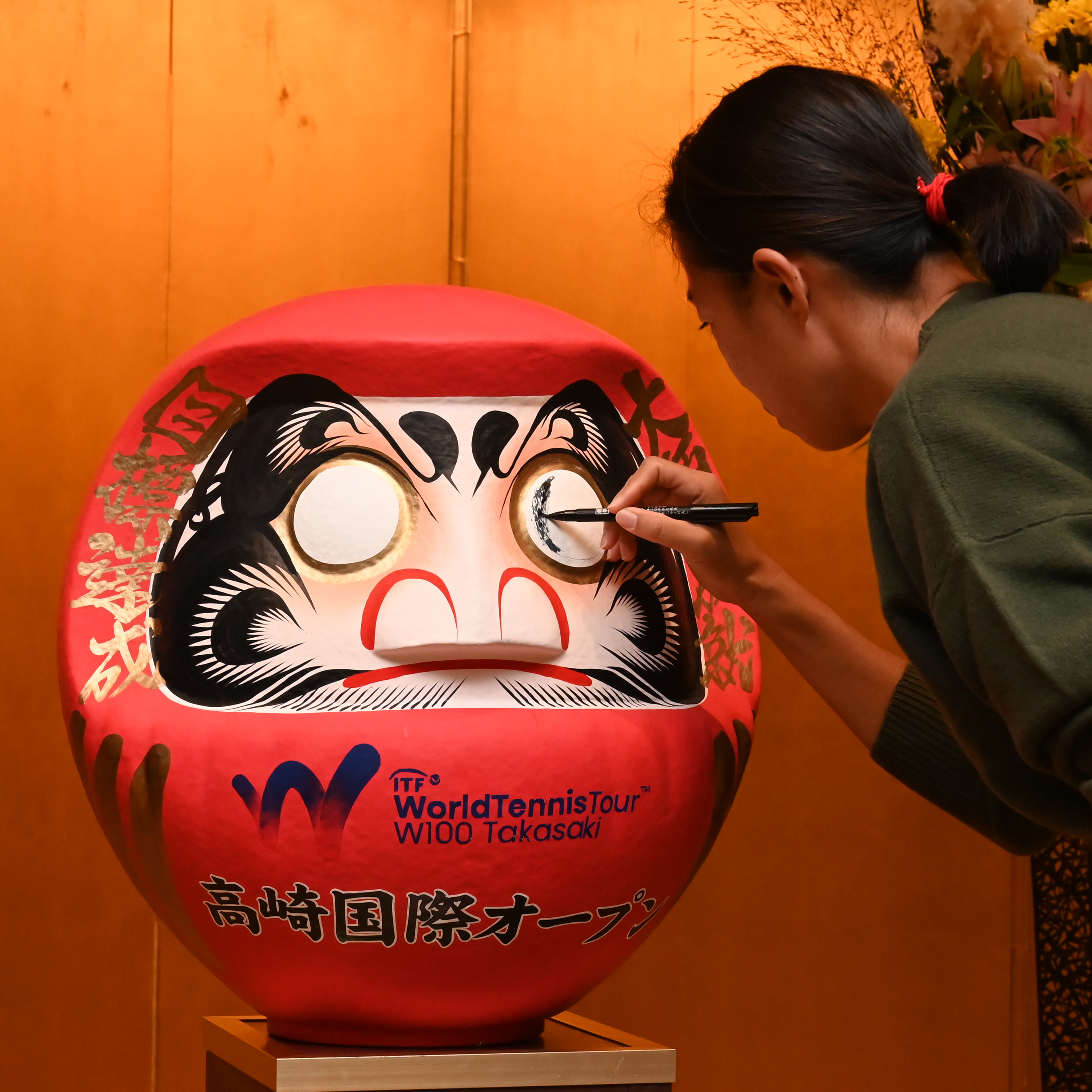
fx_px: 3640
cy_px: 540
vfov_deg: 17.1
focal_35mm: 102
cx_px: 576
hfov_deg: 17.1
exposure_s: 1/160
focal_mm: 58
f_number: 10
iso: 2000
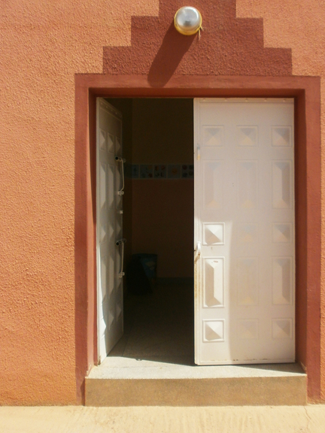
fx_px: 451
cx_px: 200
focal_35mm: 36
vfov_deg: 51.2
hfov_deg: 39.4
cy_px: 192
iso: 100
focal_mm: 4.8
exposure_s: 1/200
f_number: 10
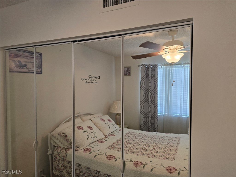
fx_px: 157
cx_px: 118
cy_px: 88
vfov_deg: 58.9
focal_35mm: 23
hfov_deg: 73.9
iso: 200
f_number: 1.7
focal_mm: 6.3
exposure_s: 1/120
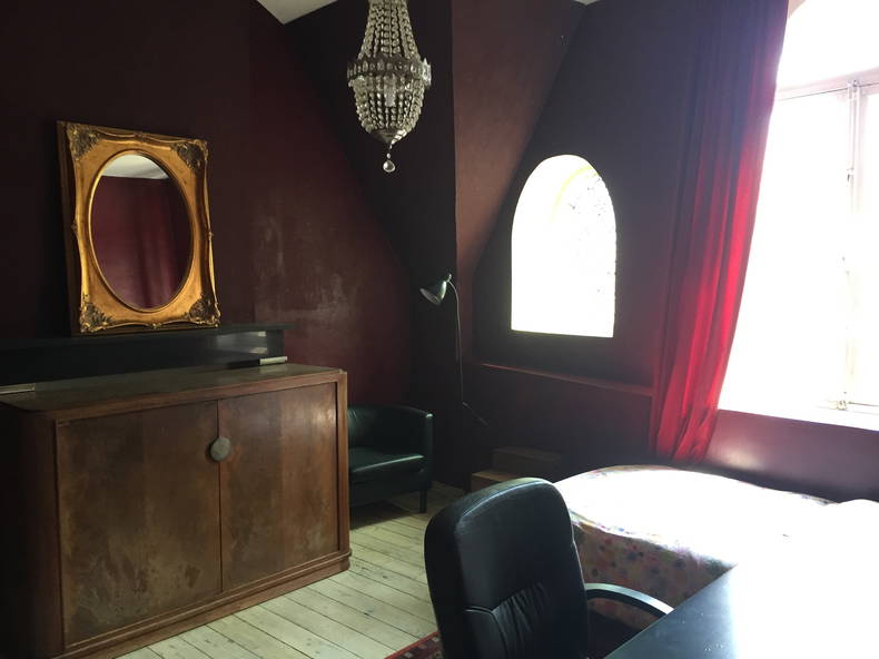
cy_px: 330
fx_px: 736
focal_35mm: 29
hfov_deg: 61.7
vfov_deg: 48.2
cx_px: 440
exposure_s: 1/33
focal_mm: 4.15
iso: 64
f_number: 2.2
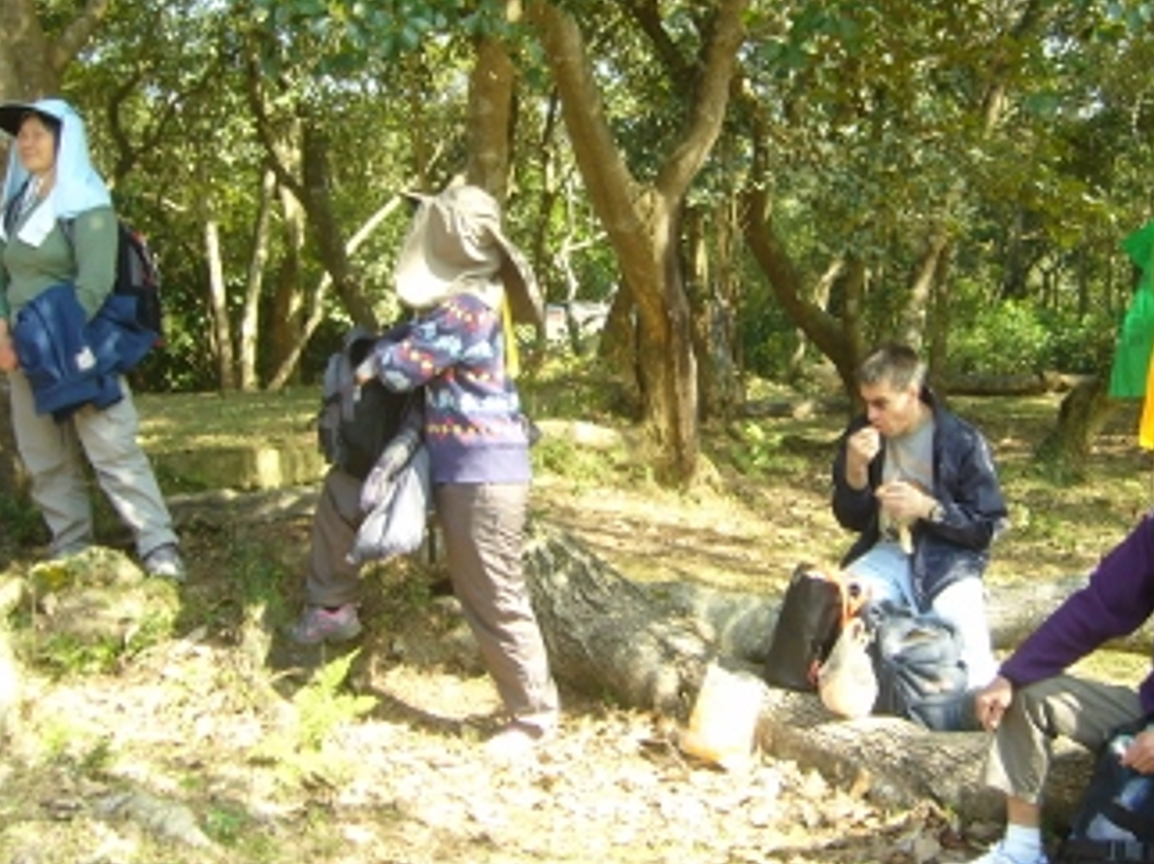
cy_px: 311
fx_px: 1733
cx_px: 661
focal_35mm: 52
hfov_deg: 36.8
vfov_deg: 27.9
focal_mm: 5.8
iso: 80
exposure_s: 1/80
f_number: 2.8
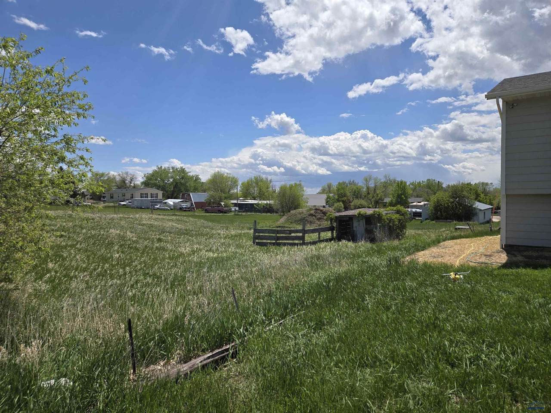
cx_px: 276
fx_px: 366
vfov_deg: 58.9
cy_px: 206
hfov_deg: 73.9
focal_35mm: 23
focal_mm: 5.4
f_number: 1.8
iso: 25
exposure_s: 1/3427
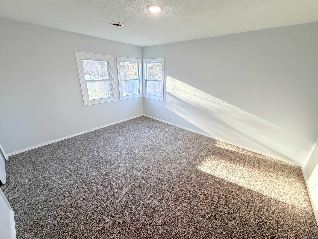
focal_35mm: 14
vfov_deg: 85.7
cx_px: 159
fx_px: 129
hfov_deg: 102.1
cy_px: 120
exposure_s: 1/120
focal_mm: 2.22
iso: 200
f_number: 2.2
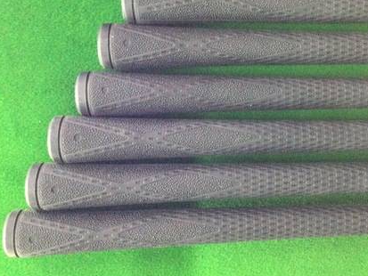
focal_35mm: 48
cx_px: 282
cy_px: 112
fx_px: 510
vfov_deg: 30.2
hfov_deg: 38.5
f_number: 2.4
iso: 320
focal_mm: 3.3
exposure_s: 1/15
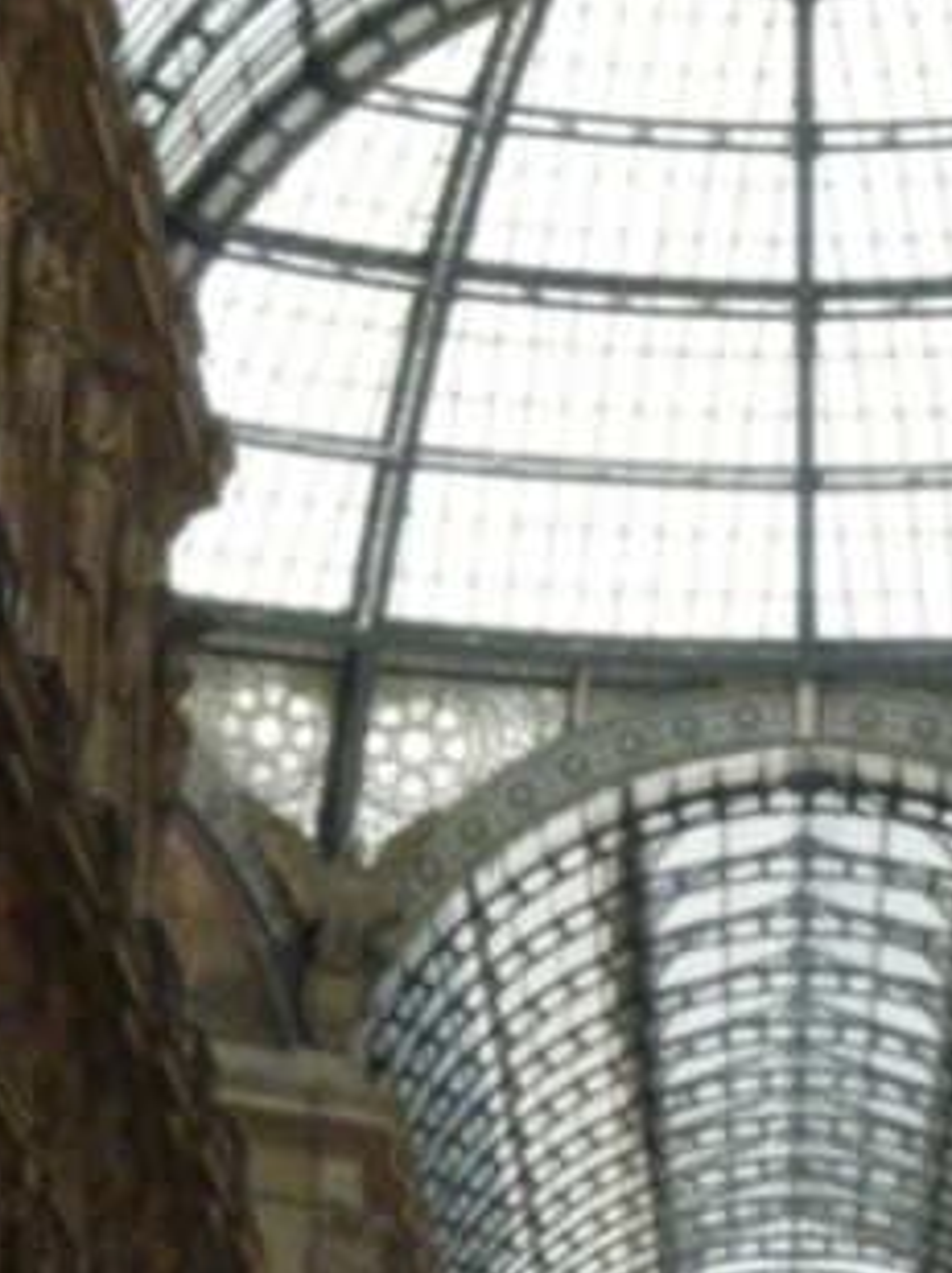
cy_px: 760
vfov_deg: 10.4
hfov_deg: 7.8
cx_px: 820
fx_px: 6982
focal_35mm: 190
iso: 800
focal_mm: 14.7
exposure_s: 1/400
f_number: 7.1
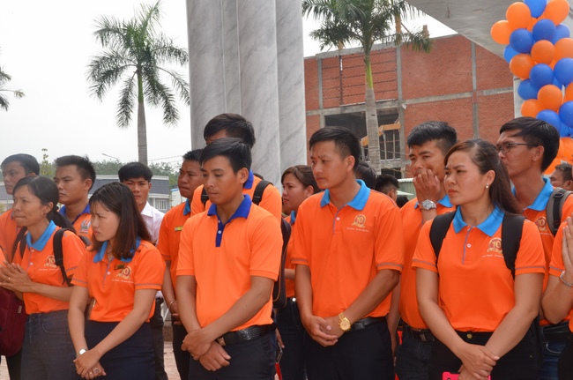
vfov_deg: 25.7
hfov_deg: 37.9
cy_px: 190
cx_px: 286
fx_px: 834
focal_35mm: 52
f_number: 25
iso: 1000
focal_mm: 35
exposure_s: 1/250
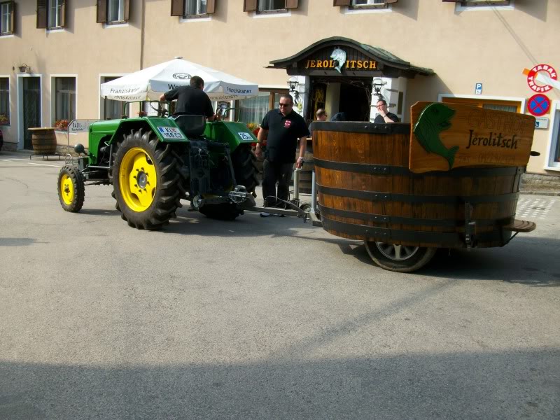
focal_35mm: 34
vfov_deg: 41.8
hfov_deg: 54.0
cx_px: 280
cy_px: 210
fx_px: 550
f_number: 5.5
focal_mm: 5.7
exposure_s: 1/202
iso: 80
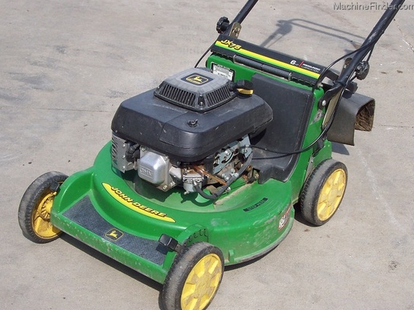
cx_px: 205
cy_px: 153
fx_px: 861
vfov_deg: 20.4
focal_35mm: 72
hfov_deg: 27.0
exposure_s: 1/250
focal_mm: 10.8
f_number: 6.7
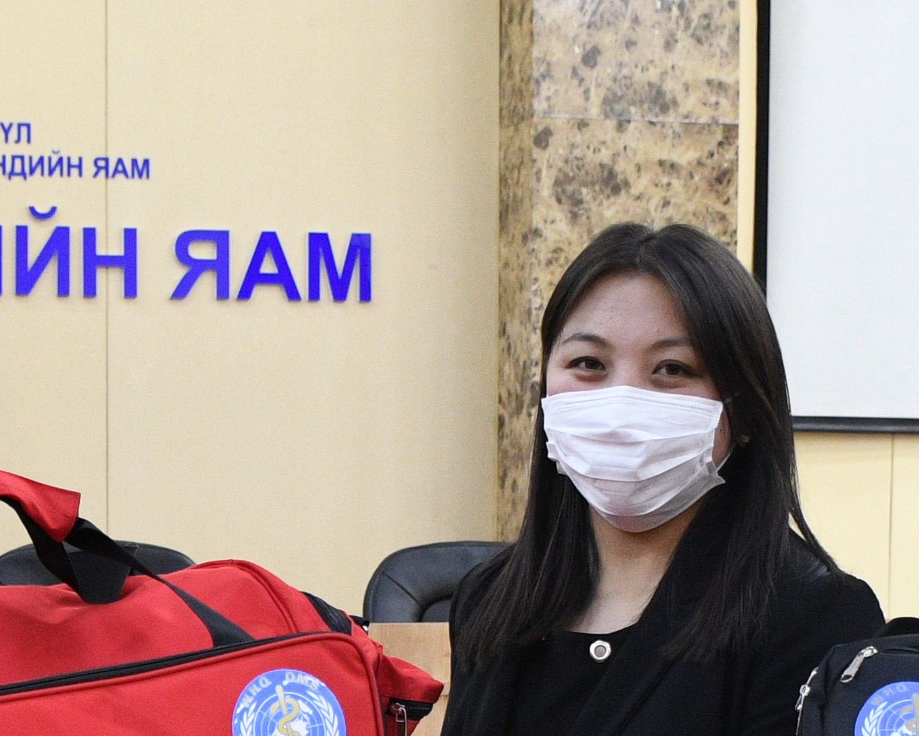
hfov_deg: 17.5
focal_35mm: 109
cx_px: 213
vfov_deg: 13.7
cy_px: 879
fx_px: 2965
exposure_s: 1/60
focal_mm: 20
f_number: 4
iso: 1600
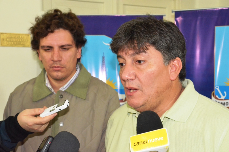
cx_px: 114
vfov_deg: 25.6
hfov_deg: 37.9
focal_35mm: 52
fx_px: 333
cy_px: 76
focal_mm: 35
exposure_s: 1/60
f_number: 8
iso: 6400
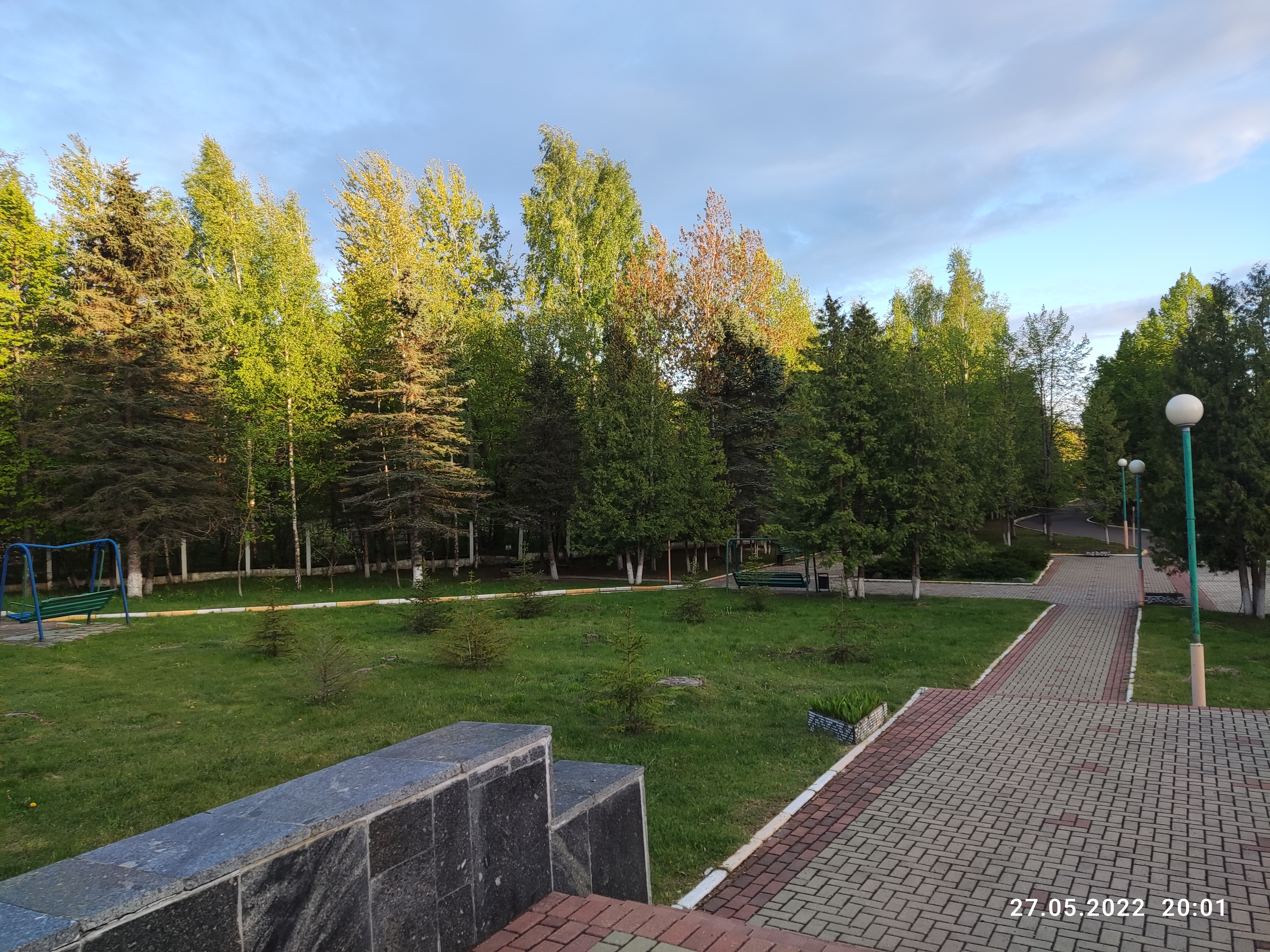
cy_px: 476
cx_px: 635
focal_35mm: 25
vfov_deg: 54.9
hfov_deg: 69.4
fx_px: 917
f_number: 1.79
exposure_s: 1/161
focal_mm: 4.71
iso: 50
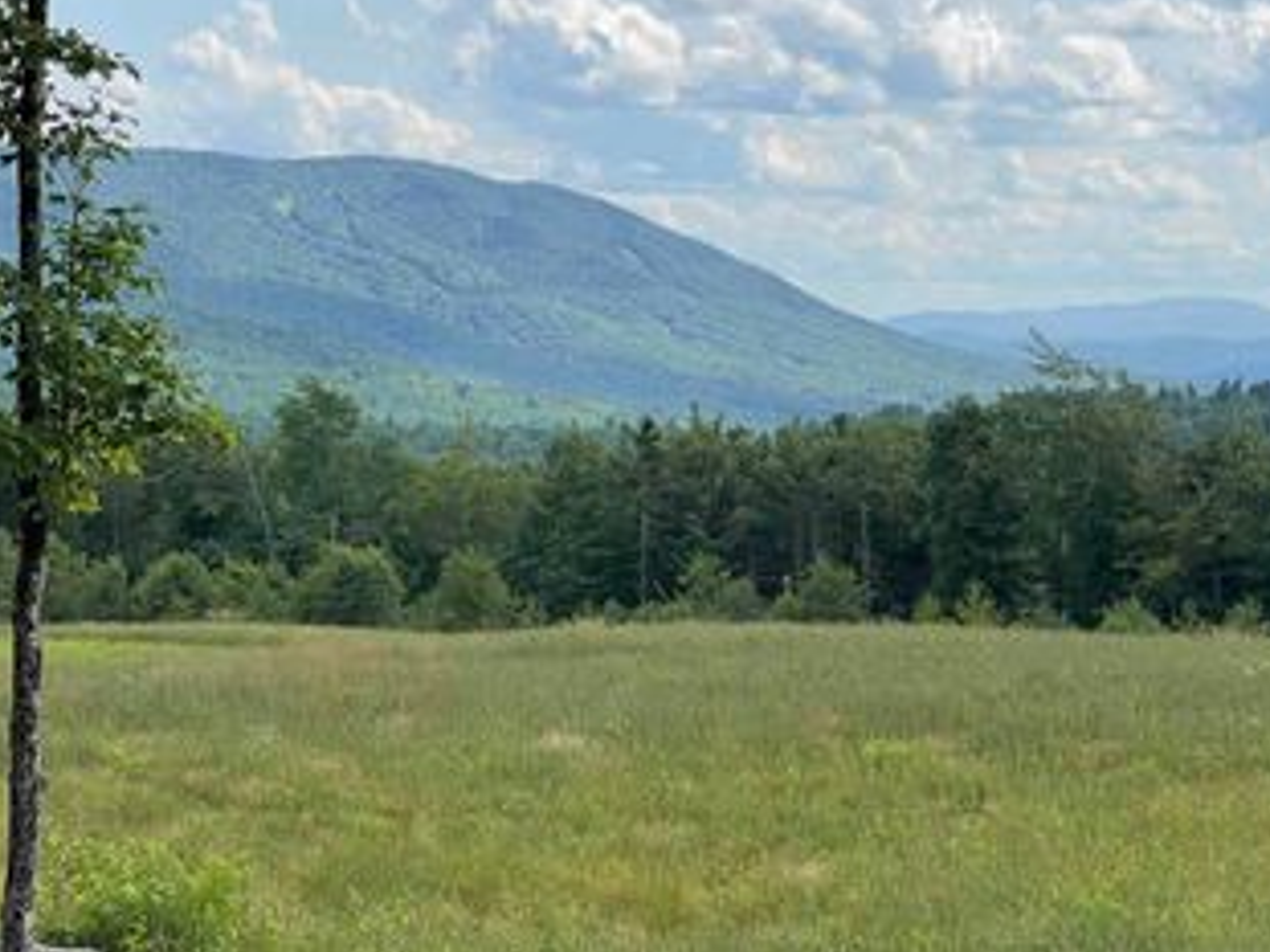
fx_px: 3777
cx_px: 776
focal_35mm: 103
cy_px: 623
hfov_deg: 19.1
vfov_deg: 14.3
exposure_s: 1/1143
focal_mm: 7.5
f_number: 2.2
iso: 20
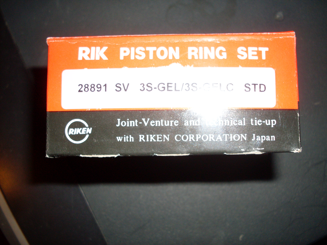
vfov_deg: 37.7
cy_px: 122
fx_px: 359
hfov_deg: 49.0
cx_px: 164
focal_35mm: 38
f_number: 2.8
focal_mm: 6.3
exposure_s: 1/45
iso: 100
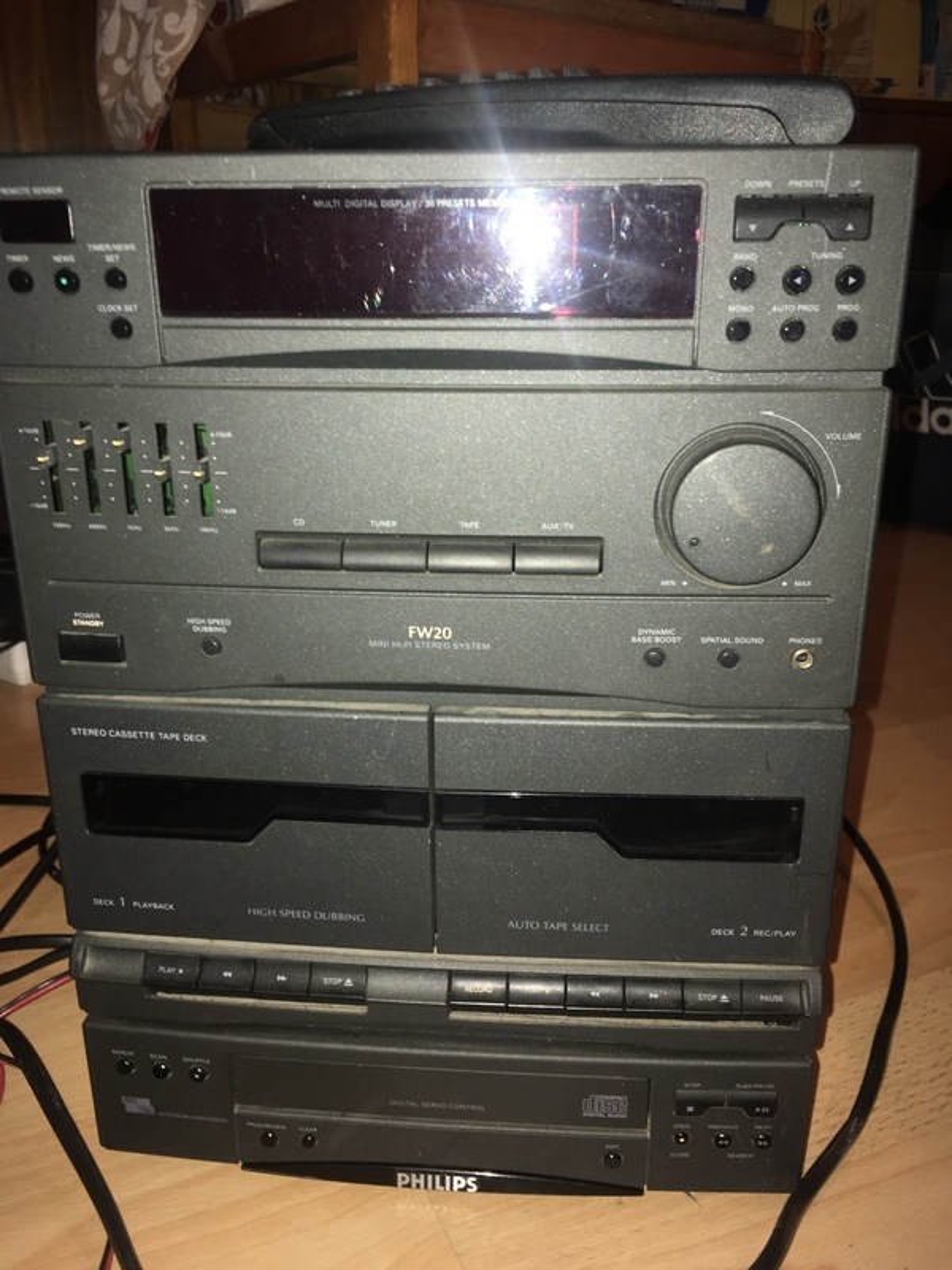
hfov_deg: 48.2
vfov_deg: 61.7
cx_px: 476
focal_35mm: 29
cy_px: 635
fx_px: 1063
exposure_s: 1/17
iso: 32
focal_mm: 4.15
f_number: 2.2
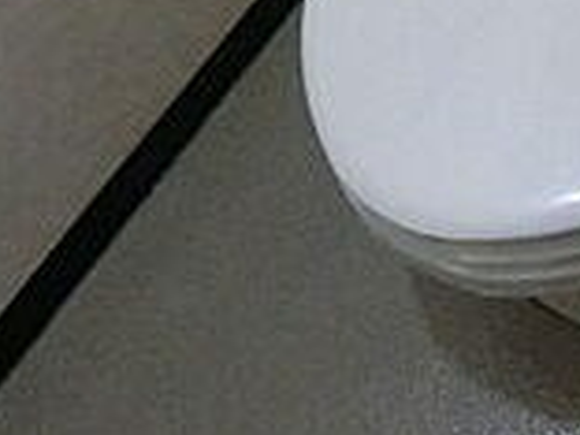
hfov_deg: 23.5
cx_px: 632
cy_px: -171
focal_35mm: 78
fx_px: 1307
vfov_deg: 17.4
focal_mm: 4.06
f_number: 2.7
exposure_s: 1/160
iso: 1600
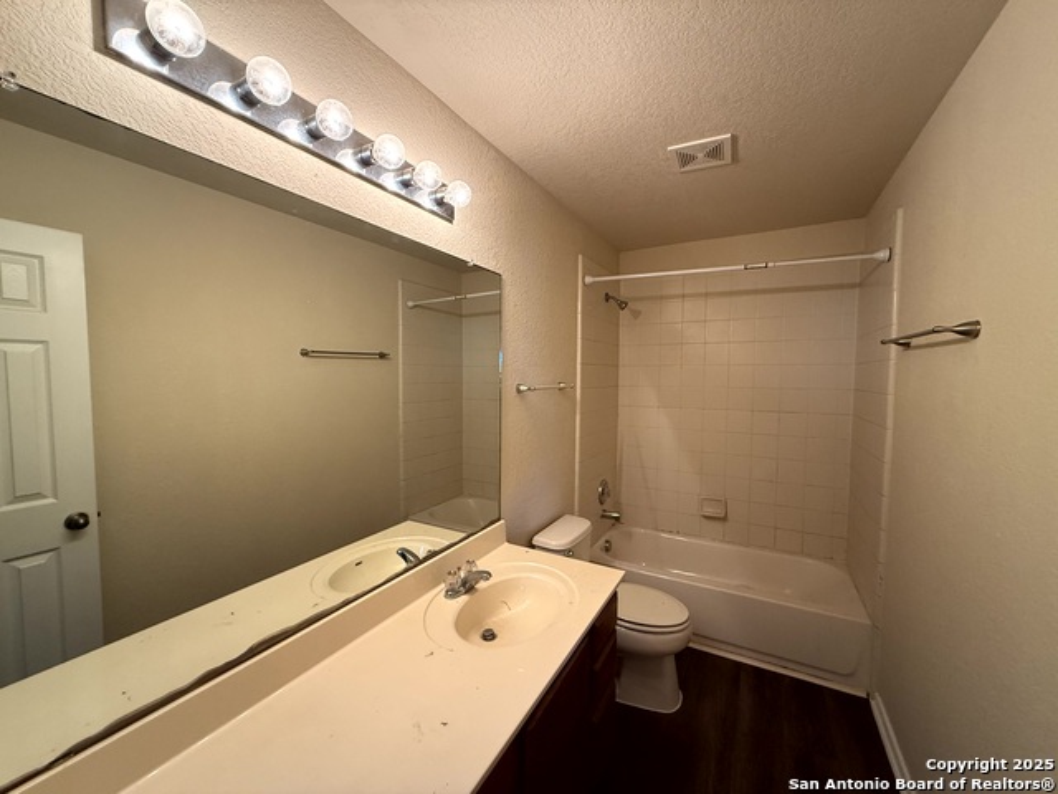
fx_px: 428
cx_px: 529
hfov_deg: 102.1
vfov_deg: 85.7
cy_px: 397
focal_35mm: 14
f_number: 2.2
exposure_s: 1/120
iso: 320
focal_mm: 2.22
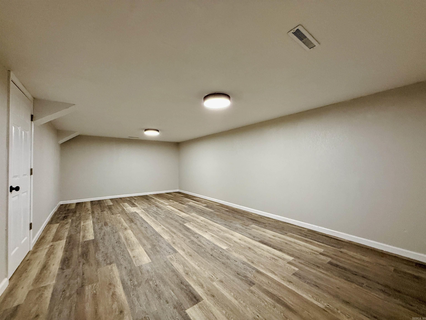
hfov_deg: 102.1
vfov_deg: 85.7
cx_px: 213
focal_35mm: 14
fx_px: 172
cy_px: 160
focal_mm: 2.22
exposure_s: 1/60
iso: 400
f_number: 2.2
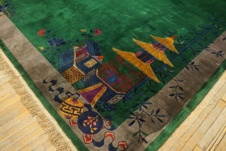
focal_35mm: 27
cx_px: 113
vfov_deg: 47.9
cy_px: 76
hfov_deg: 67.4
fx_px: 169
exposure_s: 1/60
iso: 2000
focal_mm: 18
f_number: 4
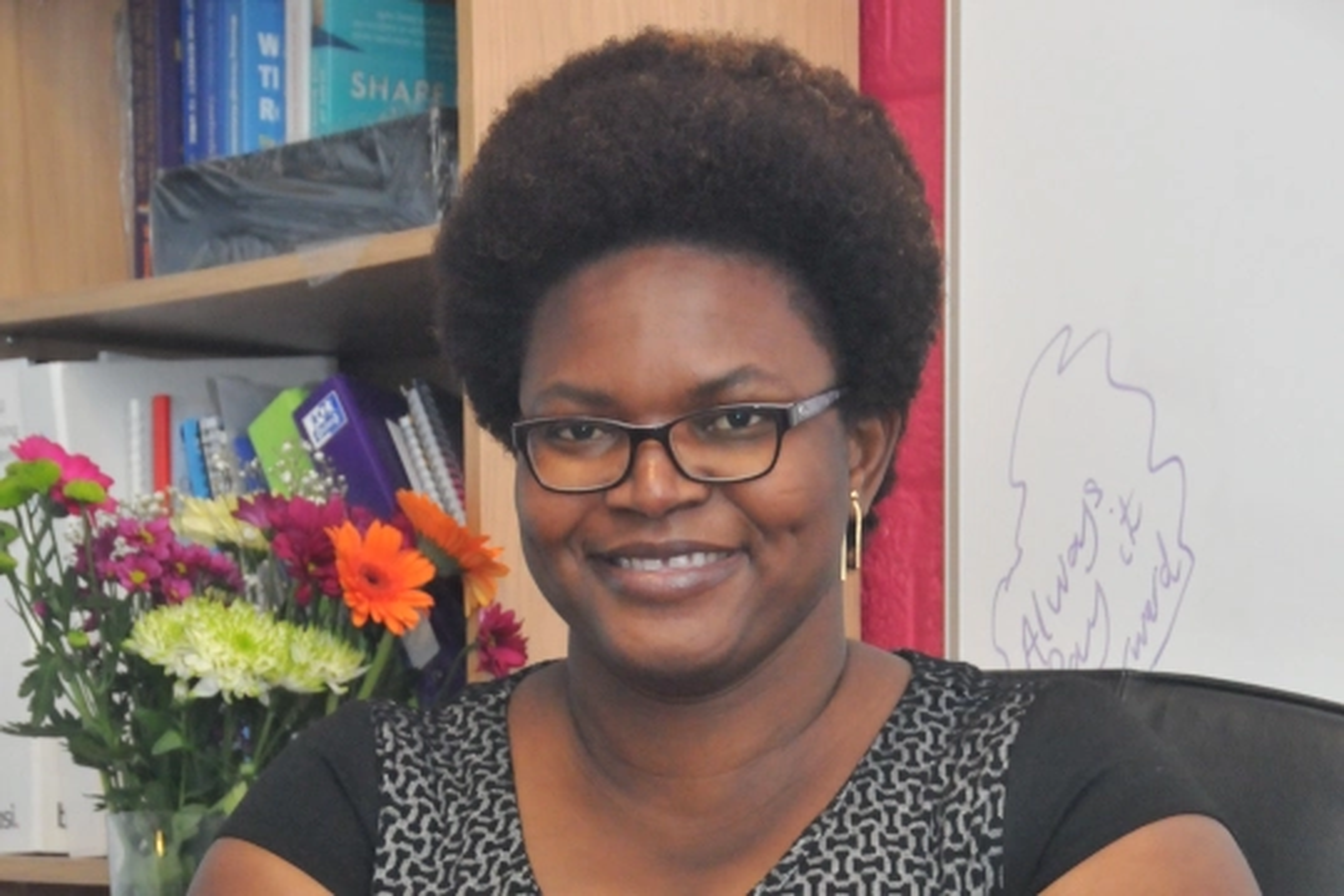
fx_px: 3920
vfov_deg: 13.0
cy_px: 448
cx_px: 672
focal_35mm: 105
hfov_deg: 19.5
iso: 3200
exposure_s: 1/60
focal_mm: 70
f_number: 9
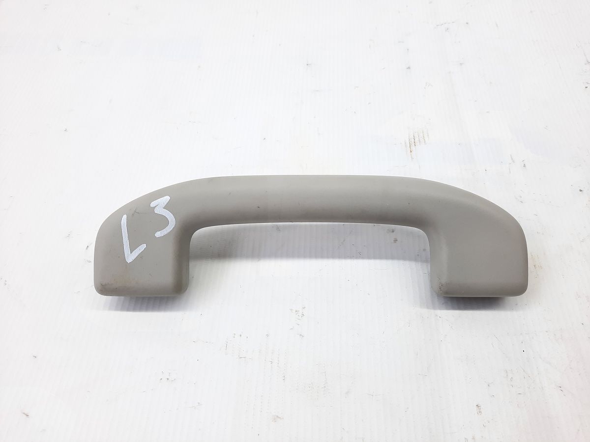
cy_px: 221
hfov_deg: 69.4
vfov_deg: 54.9
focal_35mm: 25
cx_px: 295
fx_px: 426
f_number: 2
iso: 64
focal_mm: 4.6
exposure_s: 1/50
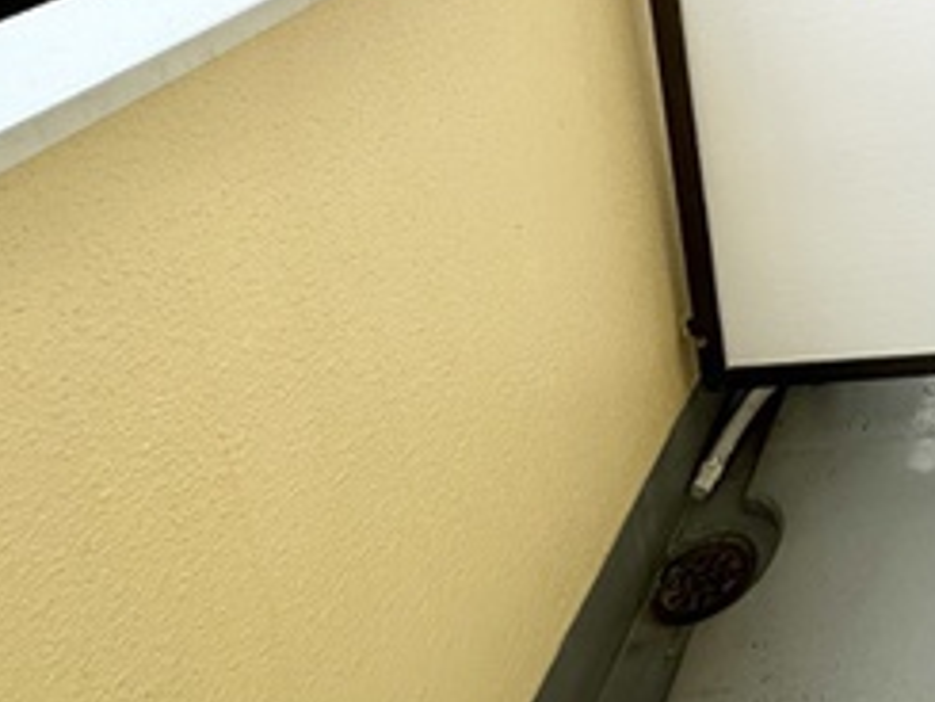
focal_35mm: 40
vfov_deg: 30.3
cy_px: -151
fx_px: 1081
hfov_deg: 32.8
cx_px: 1256
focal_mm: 2.22
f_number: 2.2
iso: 50
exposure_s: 1/1147
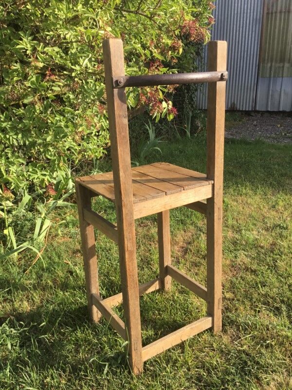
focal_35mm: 31
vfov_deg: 58.4
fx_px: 349
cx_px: 146
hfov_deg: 45.4
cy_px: 195
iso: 25
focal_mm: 3.3
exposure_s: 1/364
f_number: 2.4
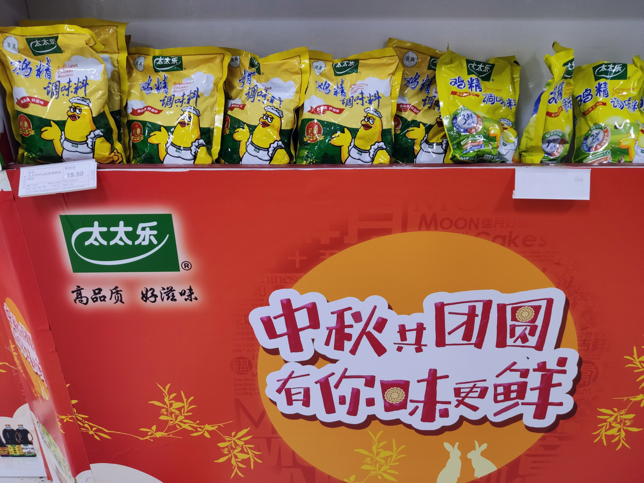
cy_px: 242
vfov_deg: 53.1
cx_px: 322
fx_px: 484
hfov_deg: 67.3
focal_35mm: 26
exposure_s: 1/50
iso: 484
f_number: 1.75
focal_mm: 4.75
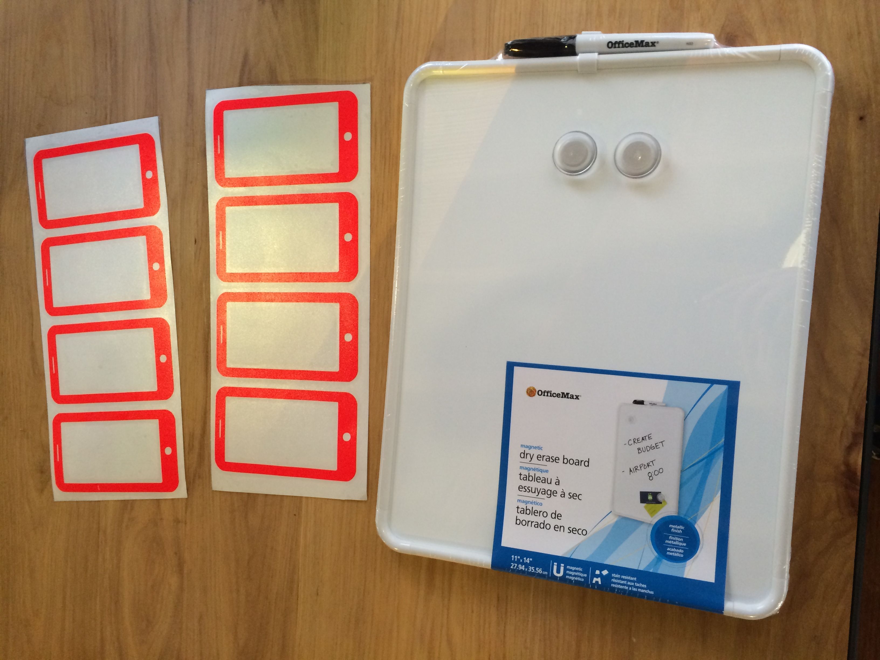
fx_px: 763
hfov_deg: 60.0
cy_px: 330
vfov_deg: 46.8
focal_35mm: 30
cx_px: 440
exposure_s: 1/30
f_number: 2.2
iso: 125
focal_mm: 4.12
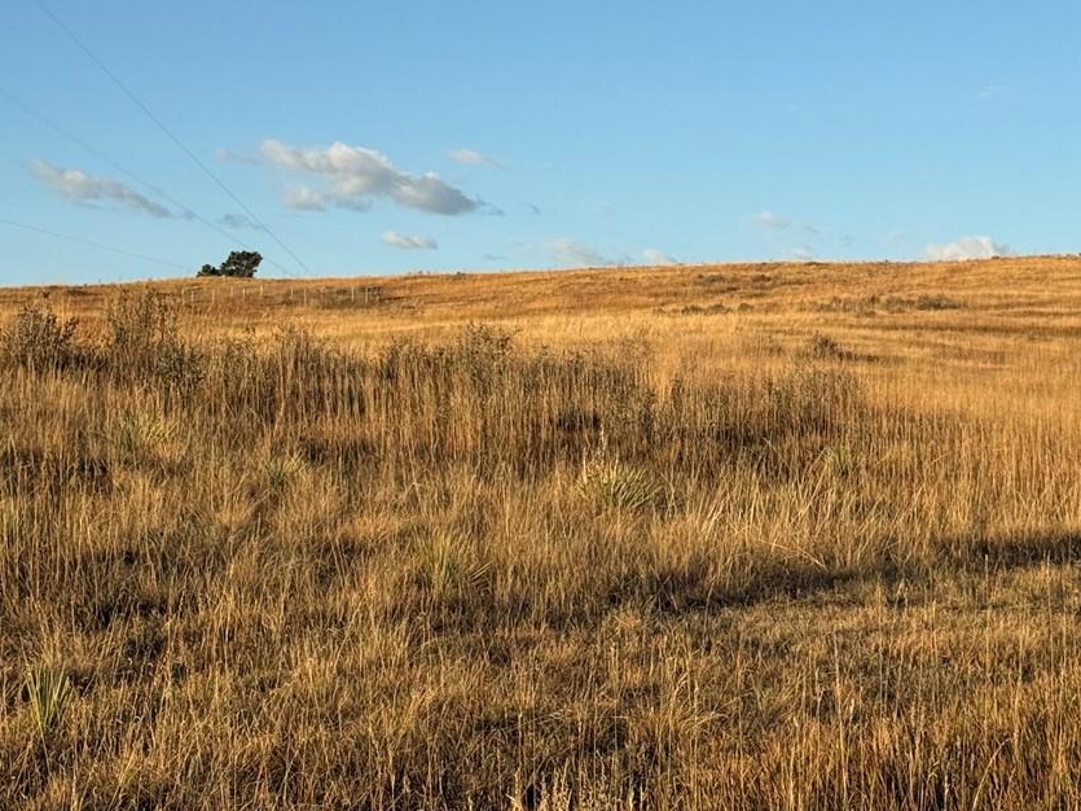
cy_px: 284
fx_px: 2873
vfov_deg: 16.0
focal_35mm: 92
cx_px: 730
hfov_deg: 21.2
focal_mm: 6.76
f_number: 1.78
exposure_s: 1/2976
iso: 64
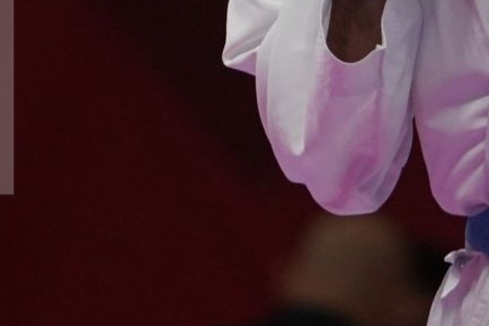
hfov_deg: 1.3
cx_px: 673
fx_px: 22348
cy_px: -309
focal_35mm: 1646
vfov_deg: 0.8
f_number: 4
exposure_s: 1/1000
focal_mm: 265
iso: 2500
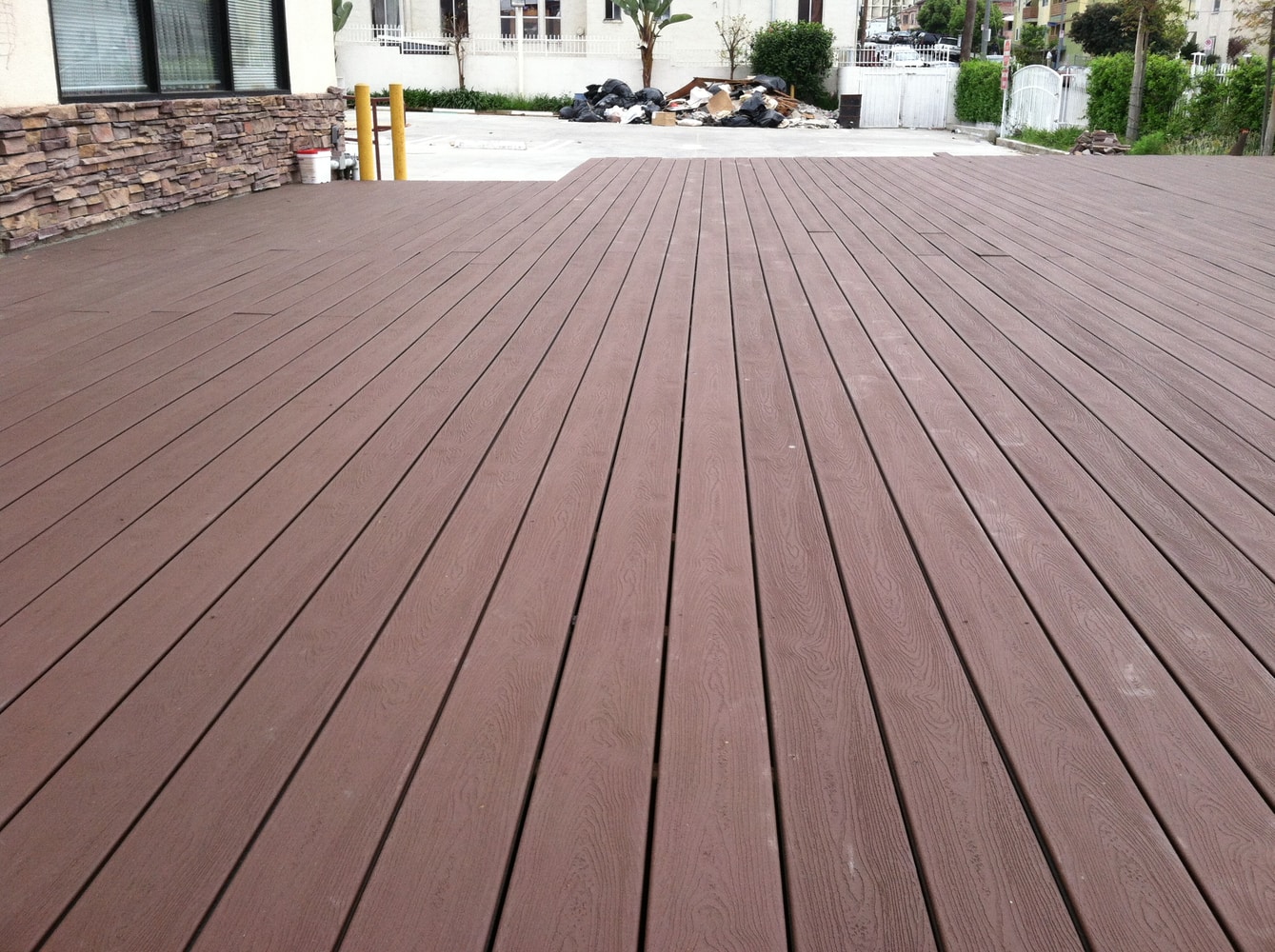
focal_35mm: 35
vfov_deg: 40.6
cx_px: 638
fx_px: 1287
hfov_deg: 52.7
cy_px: 476
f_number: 2.8
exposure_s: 1/469
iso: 80
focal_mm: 3.85
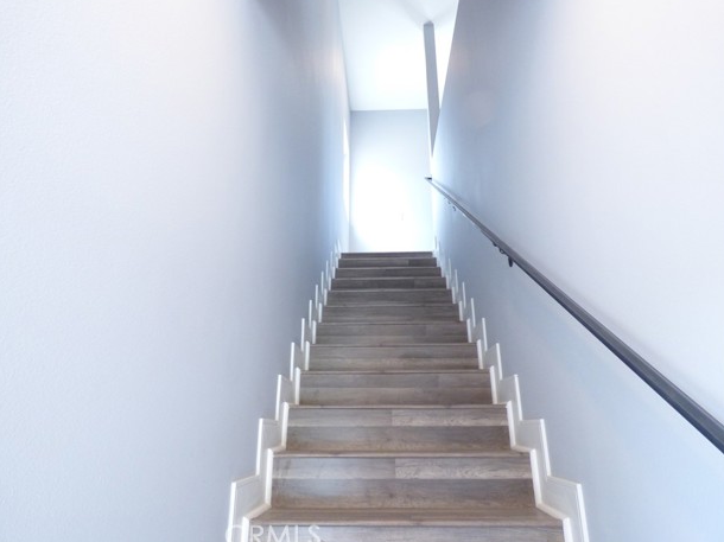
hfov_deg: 79.0
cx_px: 357
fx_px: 439
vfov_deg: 63.4
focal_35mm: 21
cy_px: 268
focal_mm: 3.58
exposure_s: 1/60
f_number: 2.8
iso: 400
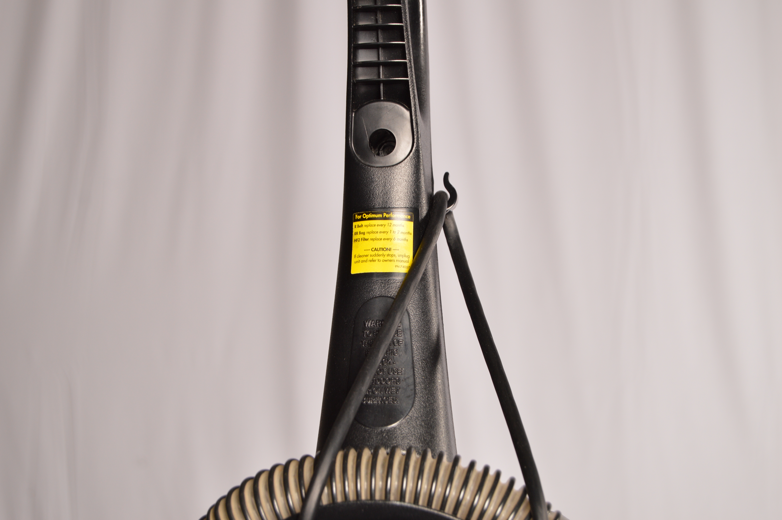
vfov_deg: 16.5
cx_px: 391
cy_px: 260
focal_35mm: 82
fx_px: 1790
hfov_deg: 24.6
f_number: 5.6
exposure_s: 1/160
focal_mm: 55
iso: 200
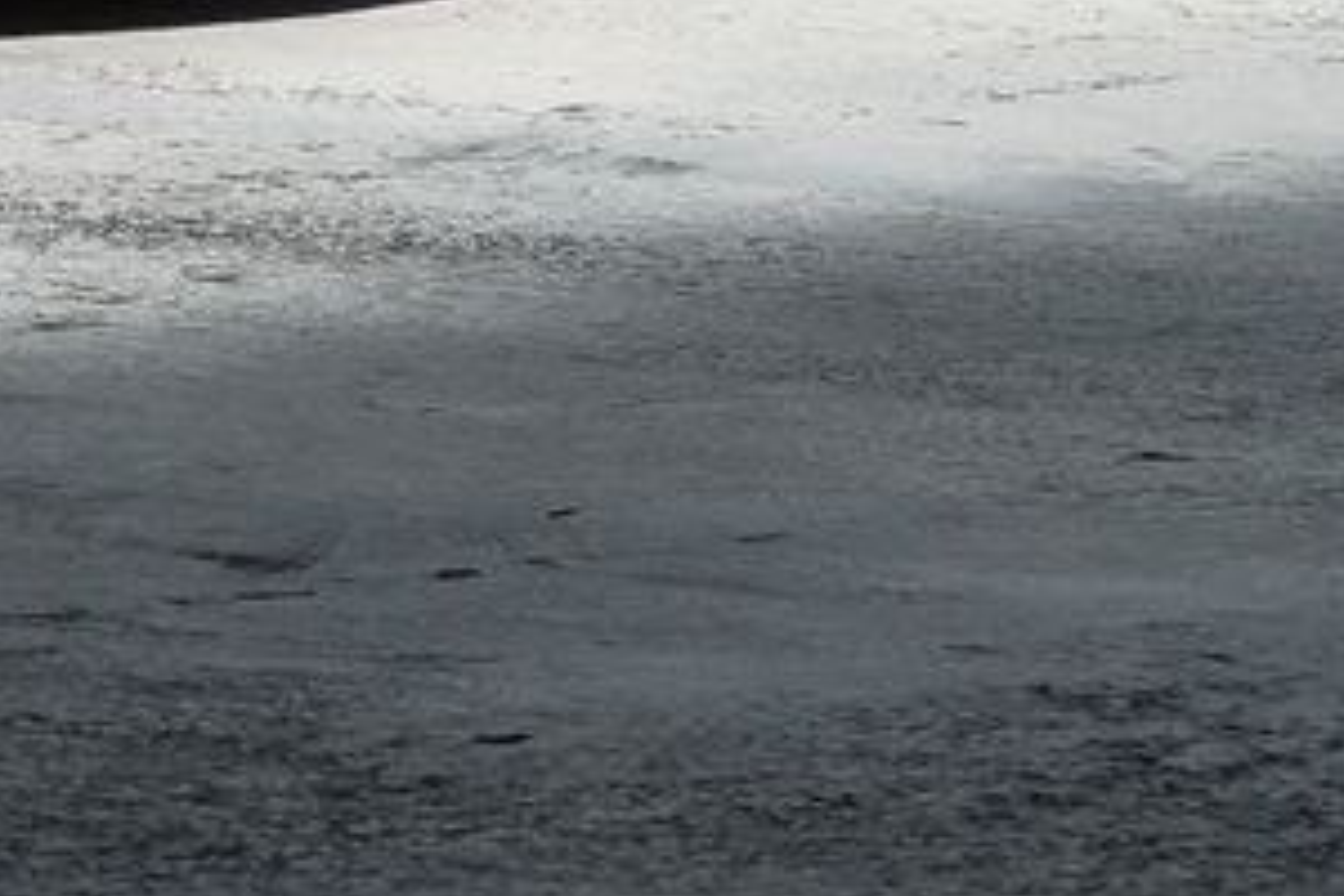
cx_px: -2191
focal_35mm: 378
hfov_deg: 5.2
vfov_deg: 3.5
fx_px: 14111
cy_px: -1796
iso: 250
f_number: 6.3
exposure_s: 1/500
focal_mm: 59
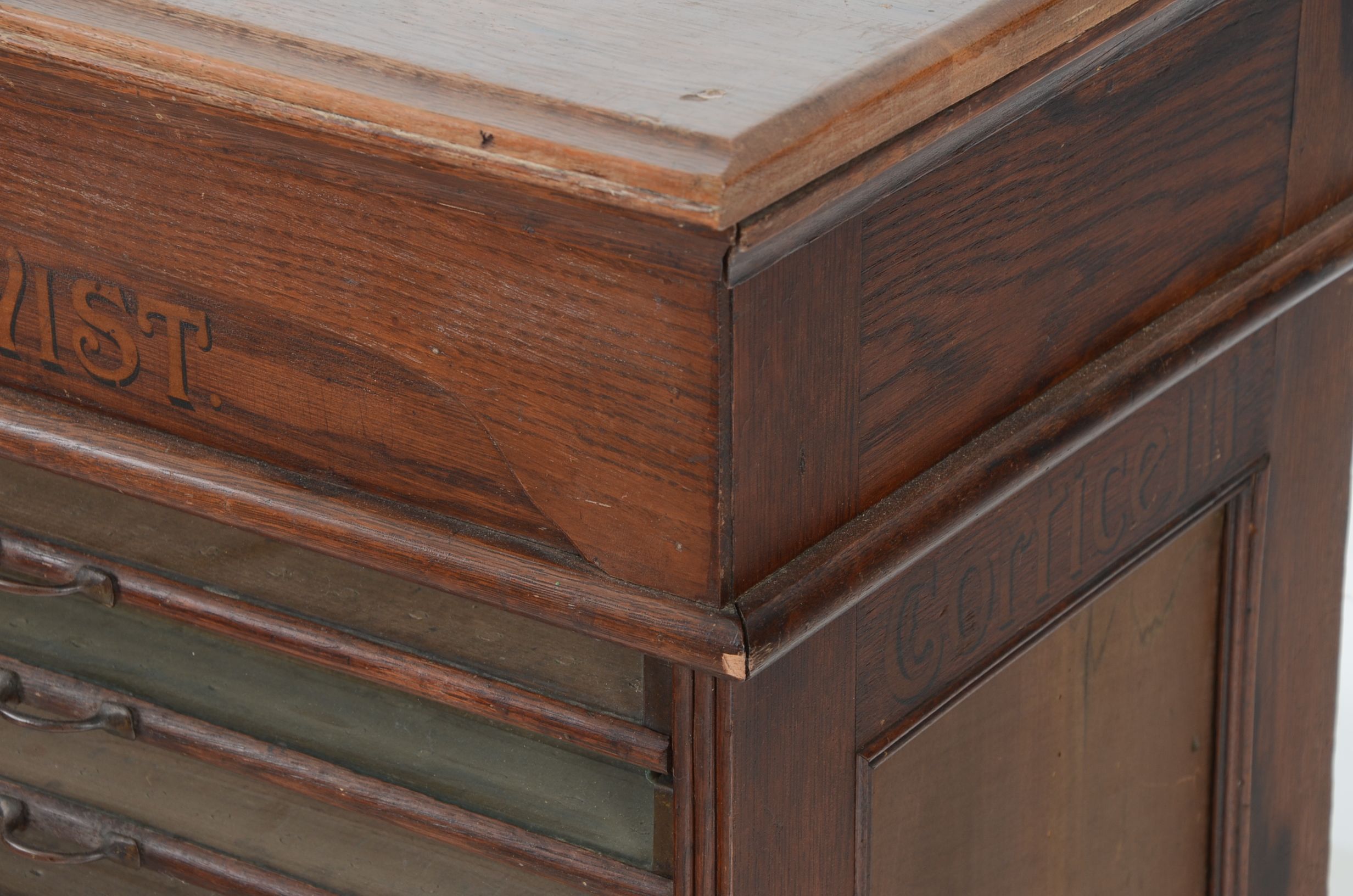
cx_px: 676
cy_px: 448
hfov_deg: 18.2
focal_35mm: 112
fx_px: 4219
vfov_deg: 12.1
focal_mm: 75
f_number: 8
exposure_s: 1/60
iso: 200
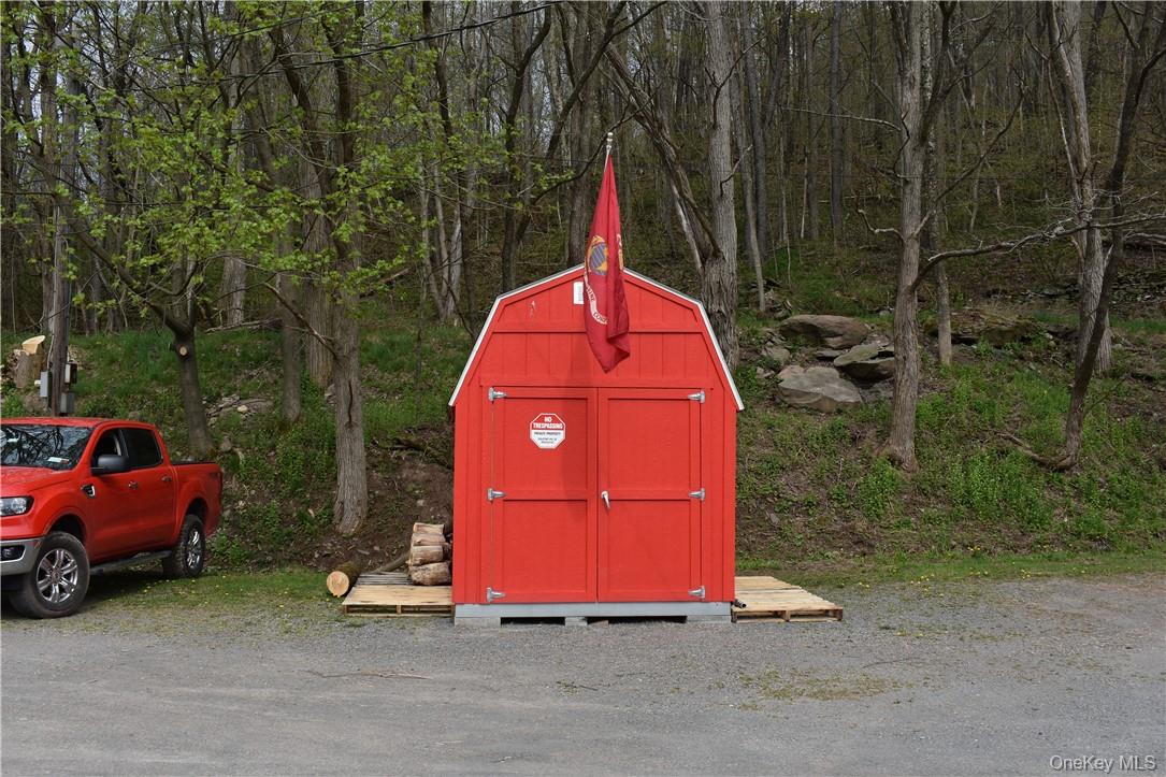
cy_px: 388
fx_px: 1166
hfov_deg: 53.1
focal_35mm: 36
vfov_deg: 36.9
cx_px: 583
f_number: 8
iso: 250
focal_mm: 24
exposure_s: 1/500
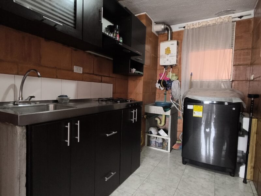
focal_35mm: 15
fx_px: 113
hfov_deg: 98.2
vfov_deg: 81.7
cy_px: 98
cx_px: 130
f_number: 2.2
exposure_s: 1/60
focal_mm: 1.65
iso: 320
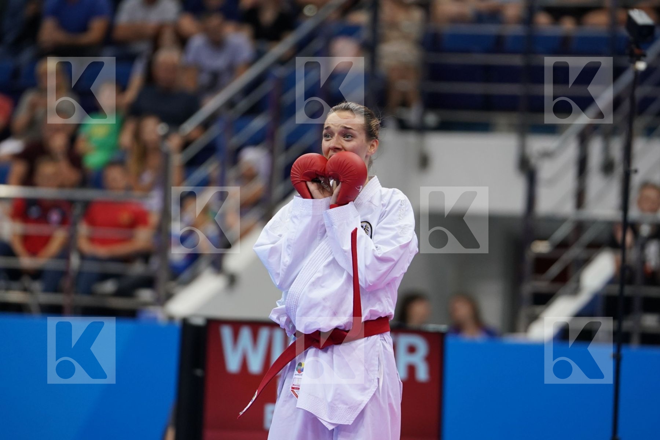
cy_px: 220
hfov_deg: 6.9
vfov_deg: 4.6
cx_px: 330
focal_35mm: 300
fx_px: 5500
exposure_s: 1/1000
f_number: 2.8
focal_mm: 200
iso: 1250
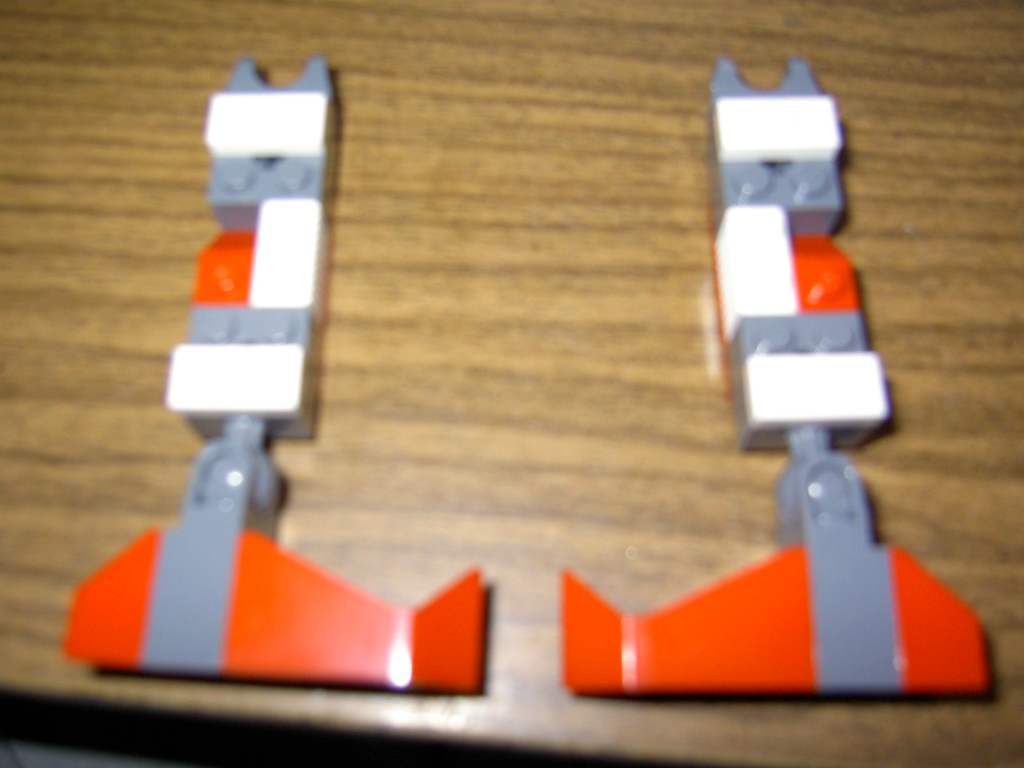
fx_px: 1006
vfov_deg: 41.8
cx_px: 512
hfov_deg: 54.0
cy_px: 384
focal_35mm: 34
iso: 100
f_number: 2.8
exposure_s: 1/60
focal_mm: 5.6
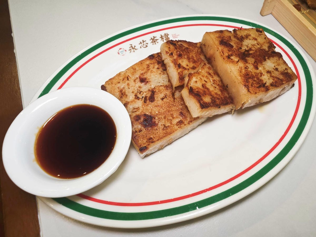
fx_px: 210
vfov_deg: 58.9
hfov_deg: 73.9
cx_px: 158
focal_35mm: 23
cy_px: 118
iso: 50
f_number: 1.8
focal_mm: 2.03
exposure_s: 1/120
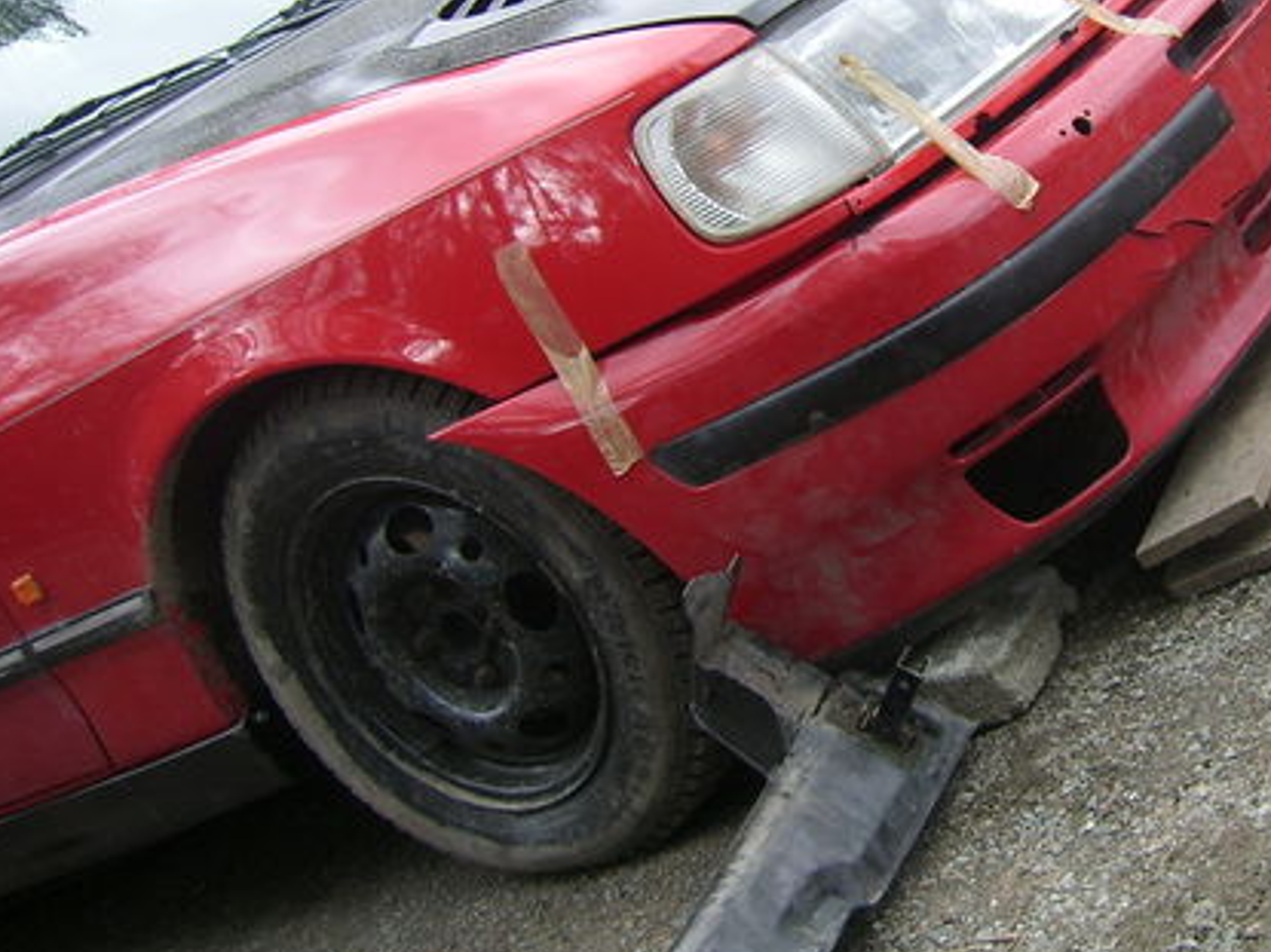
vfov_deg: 26.9
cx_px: 965
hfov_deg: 34.7
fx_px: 1982
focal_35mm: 54
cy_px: 312
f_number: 2.8
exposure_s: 1/210
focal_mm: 5.95
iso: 50
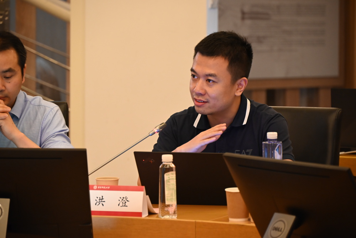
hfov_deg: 10.3
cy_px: 119
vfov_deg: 6.9
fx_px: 1979
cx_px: 178
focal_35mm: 200
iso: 3200
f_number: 6.3
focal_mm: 200
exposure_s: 1/50
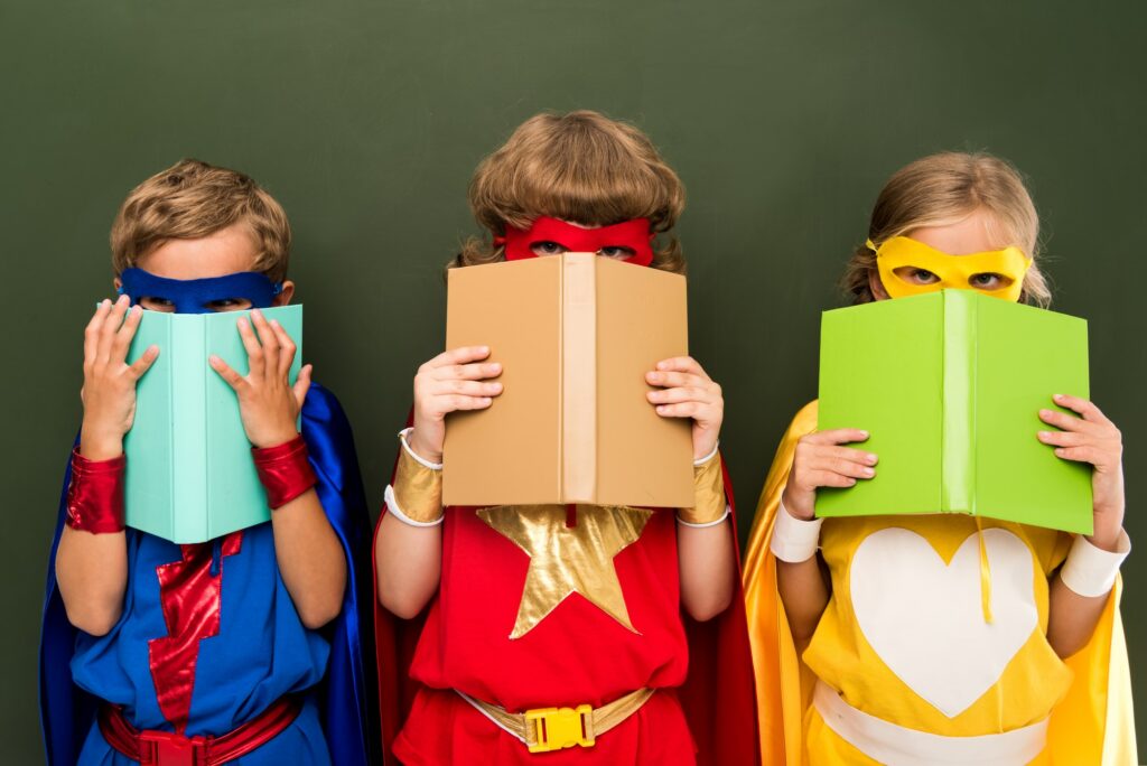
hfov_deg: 50.7
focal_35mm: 38
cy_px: 383
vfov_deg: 35.1
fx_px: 1211
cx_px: 574
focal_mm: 38
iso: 100
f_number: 9
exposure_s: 1/200
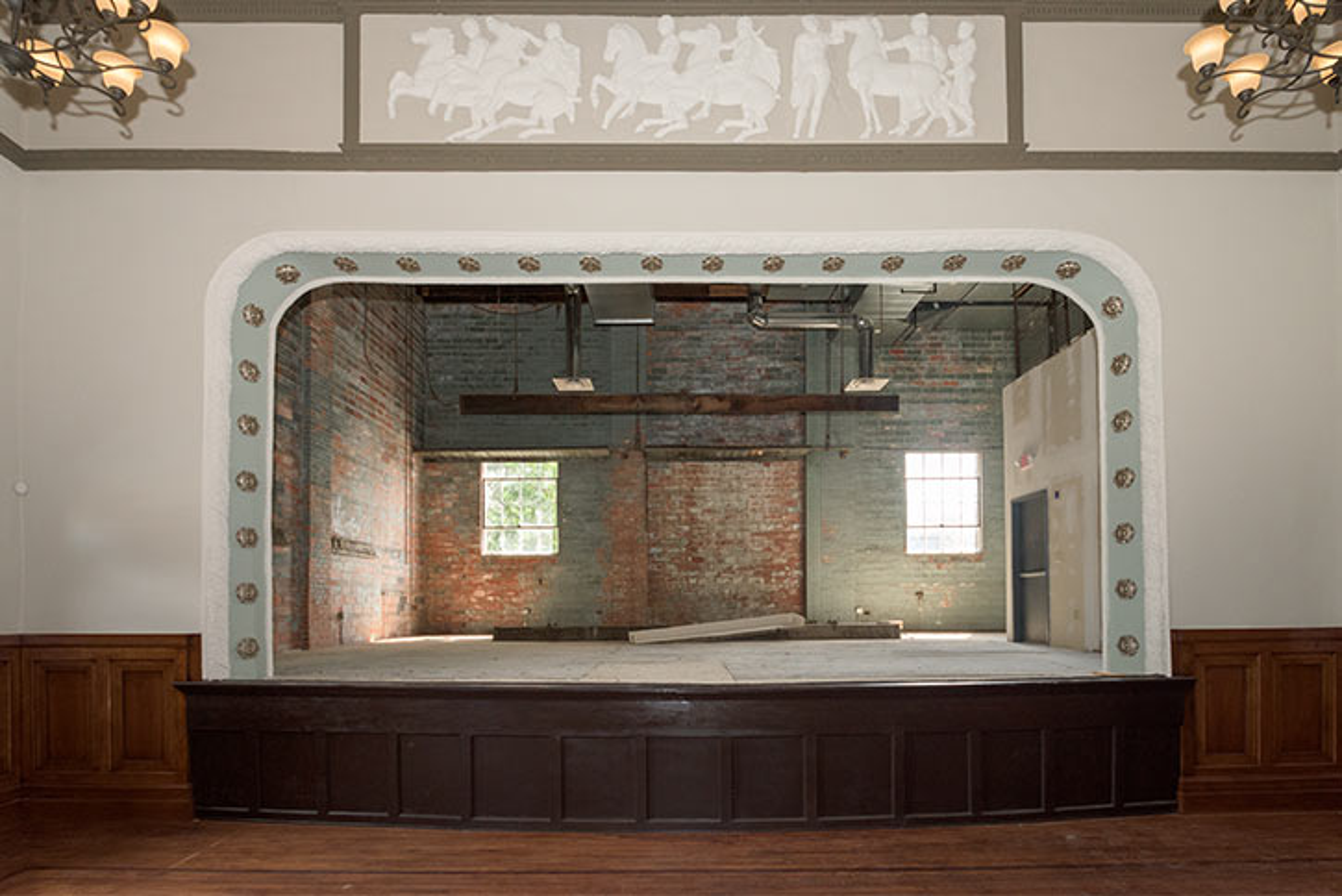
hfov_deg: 96.7
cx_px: 671
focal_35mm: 16
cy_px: 448
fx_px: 597
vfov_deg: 73.8
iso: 800
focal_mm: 16
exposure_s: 1/200
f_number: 6.3
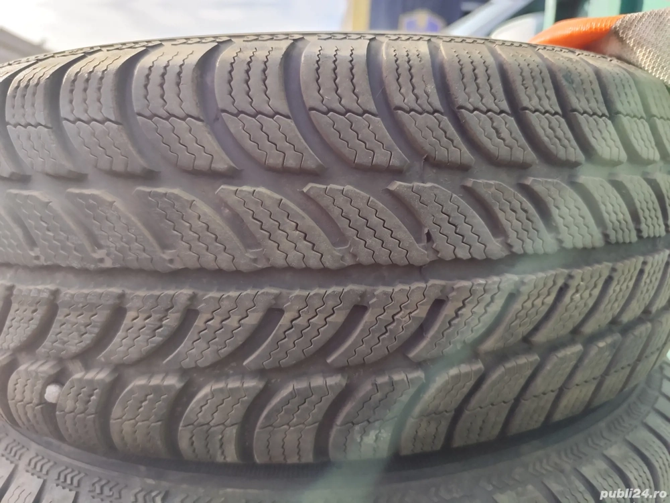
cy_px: 252
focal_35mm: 23
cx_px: 335
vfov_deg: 58.9
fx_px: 445
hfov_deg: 73.9
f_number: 1.65
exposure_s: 1/280
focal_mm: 6.19
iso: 50
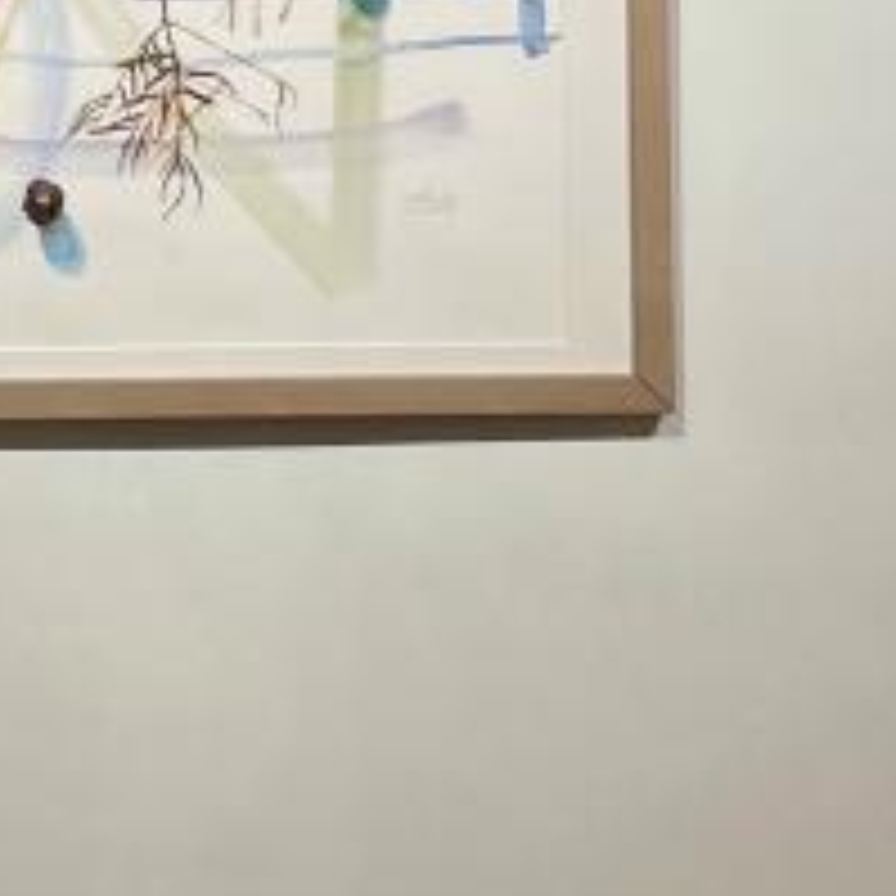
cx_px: 180
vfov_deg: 14.8
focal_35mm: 108
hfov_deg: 16.0
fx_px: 3163
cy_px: -516
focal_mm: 4.2
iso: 64
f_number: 1.6
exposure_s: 1/120
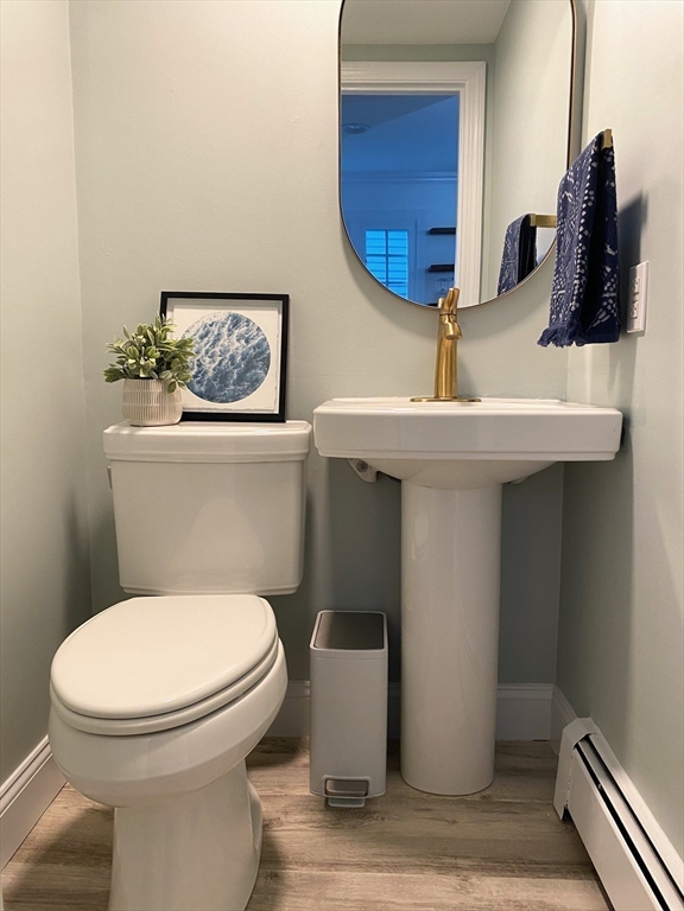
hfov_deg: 53.1
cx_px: 342
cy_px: 456
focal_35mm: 26
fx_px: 685
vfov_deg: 67.3
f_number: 1.8
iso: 125
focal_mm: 4.25
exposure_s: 1/60
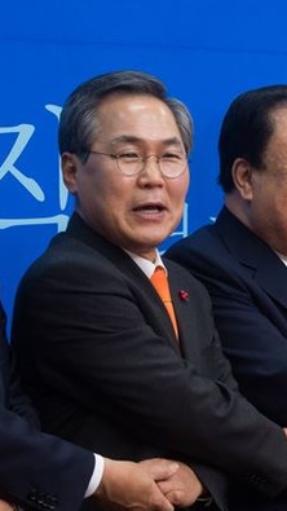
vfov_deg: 13.8
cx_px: 384
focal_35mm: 156
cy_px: 256
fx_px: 2112
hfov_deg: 7.7
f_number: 8
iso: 2000
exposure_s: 1/100
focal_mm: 98
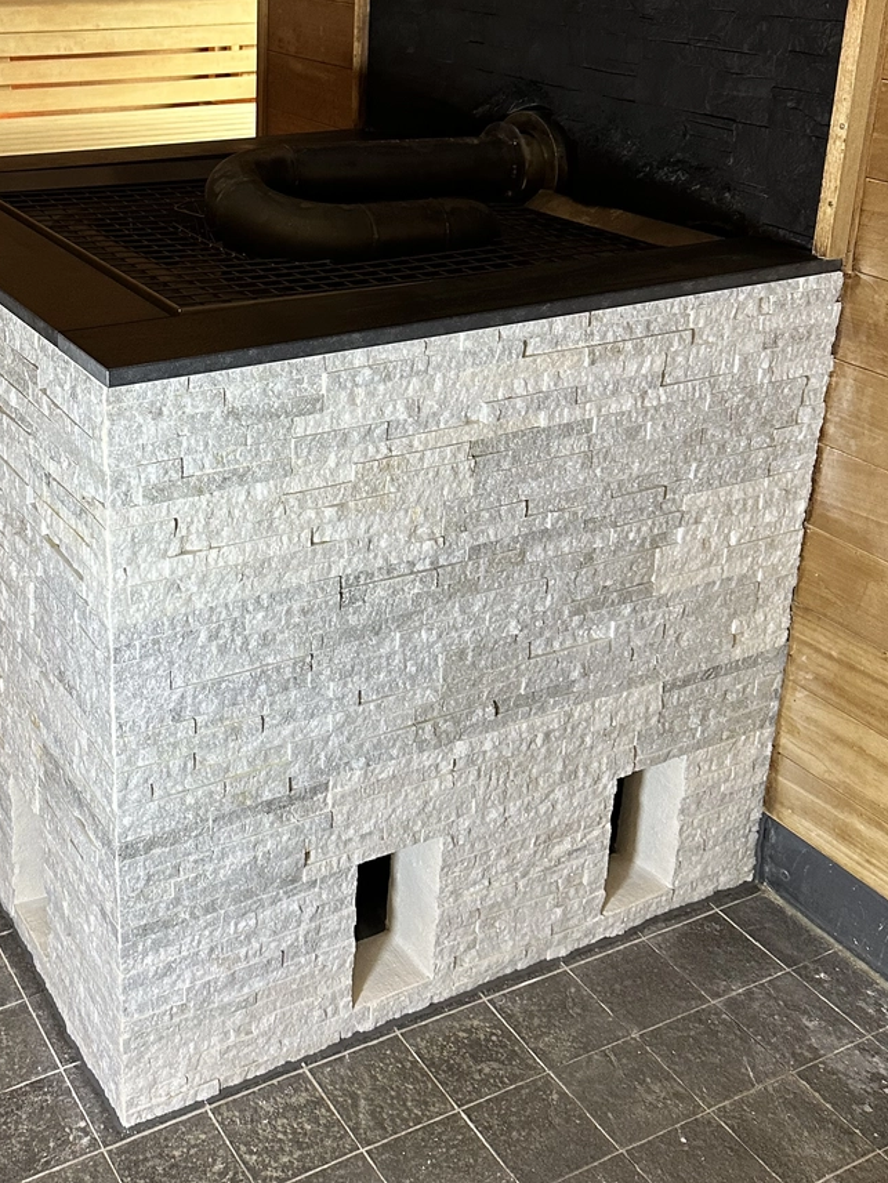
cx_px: 229
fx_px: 1436
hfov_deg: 33.7
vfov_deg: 44.4
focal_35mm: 42
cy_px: 442
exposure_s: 1/50
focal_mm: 6.86
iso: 320
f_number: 1.78
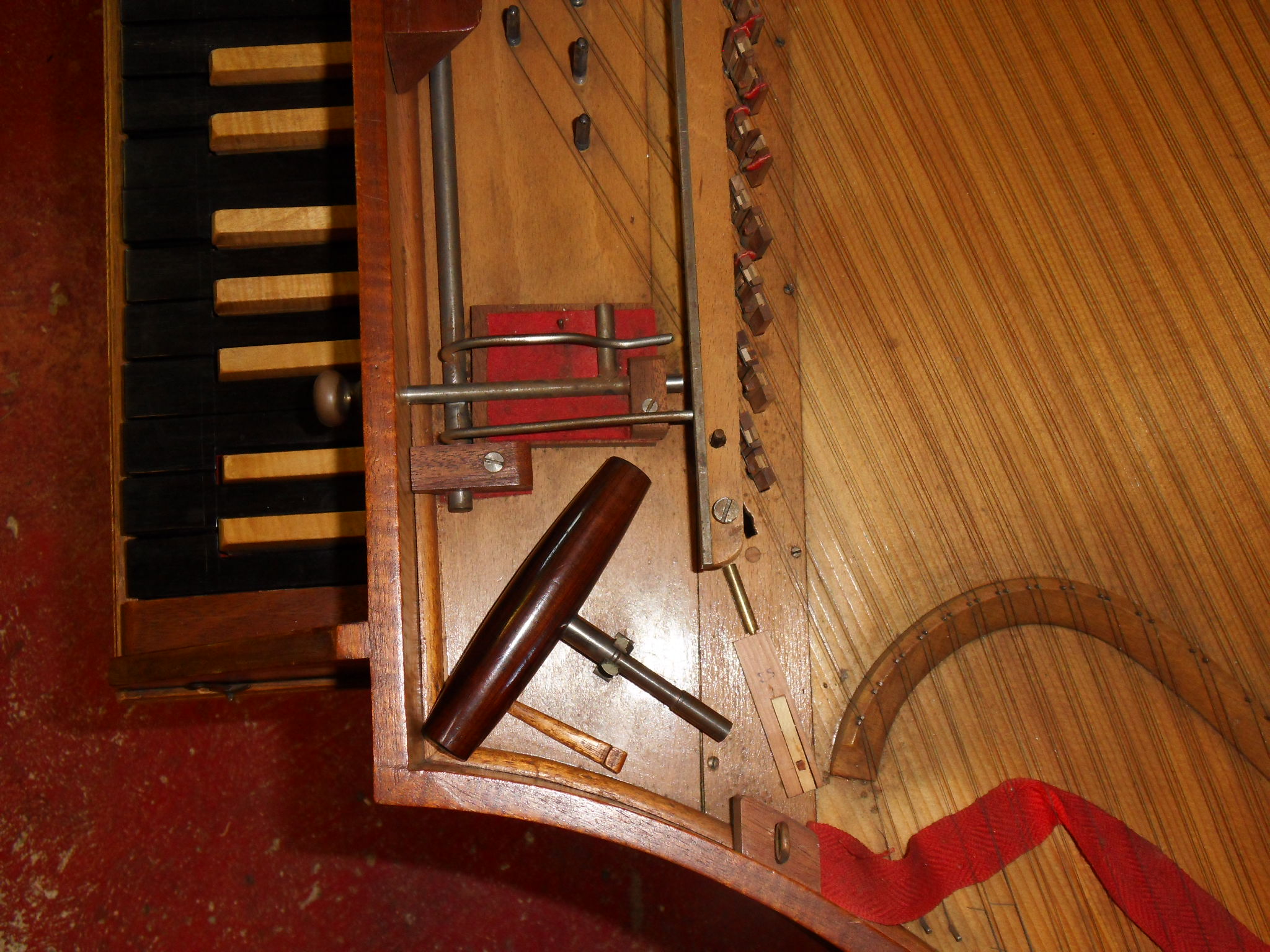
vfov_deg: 39.7
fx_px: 1321
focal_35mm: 36
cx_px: 635
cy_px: 476
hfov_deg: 51.4
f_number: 3.9
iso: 200
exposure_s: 1/30
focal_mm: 6.3
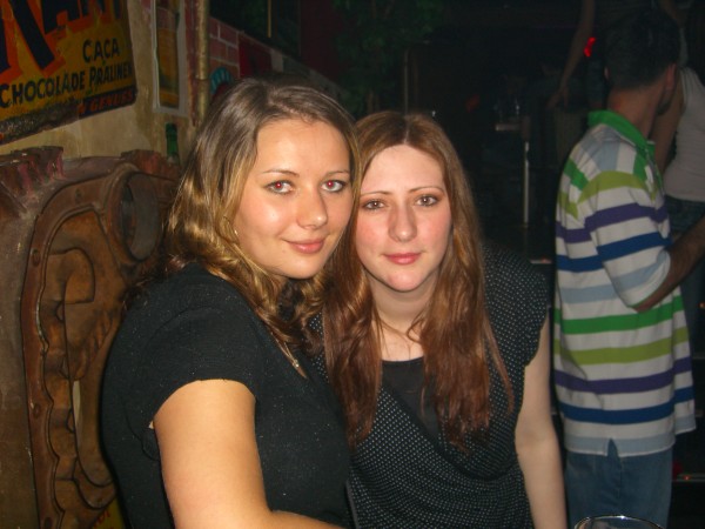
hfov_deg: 49.0
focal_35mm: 38
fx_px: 774
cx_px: 352
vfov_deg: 37.7
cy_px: 264
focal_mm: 7.9
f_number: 2.8
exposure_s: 1/60
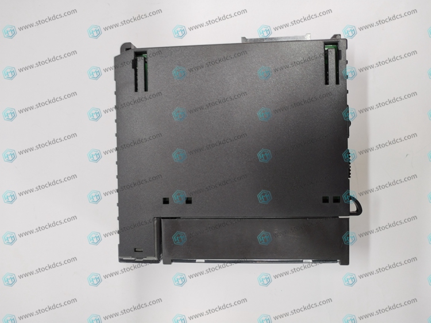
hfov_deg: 67.3
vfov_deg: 53.1
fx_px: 324
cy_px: 162
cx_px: 216
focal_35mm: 26
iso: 232
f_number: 1.8
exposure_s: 1/33.3
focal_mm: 4.75
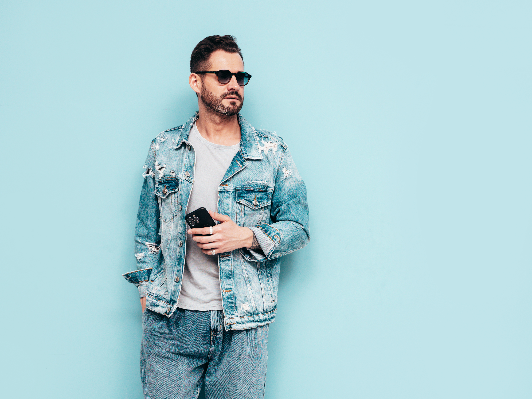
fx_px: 953
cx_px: 266
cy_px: 200
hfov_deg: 31.2
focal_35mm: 62
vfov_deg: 23.7
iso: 200
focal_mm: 30
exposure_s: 1/160
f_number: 5
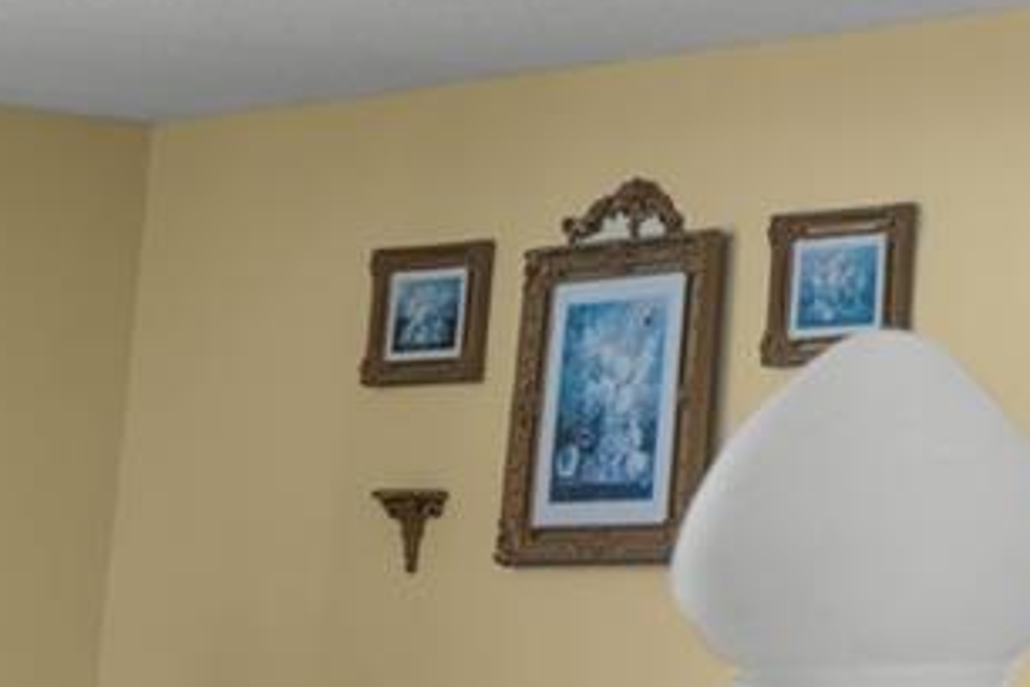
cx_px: 2134
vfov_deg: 13.7
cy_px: -542
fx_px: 2546
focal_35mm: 89
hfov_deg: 16.5
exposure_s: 1.3
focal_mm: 17
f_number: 9
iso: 100
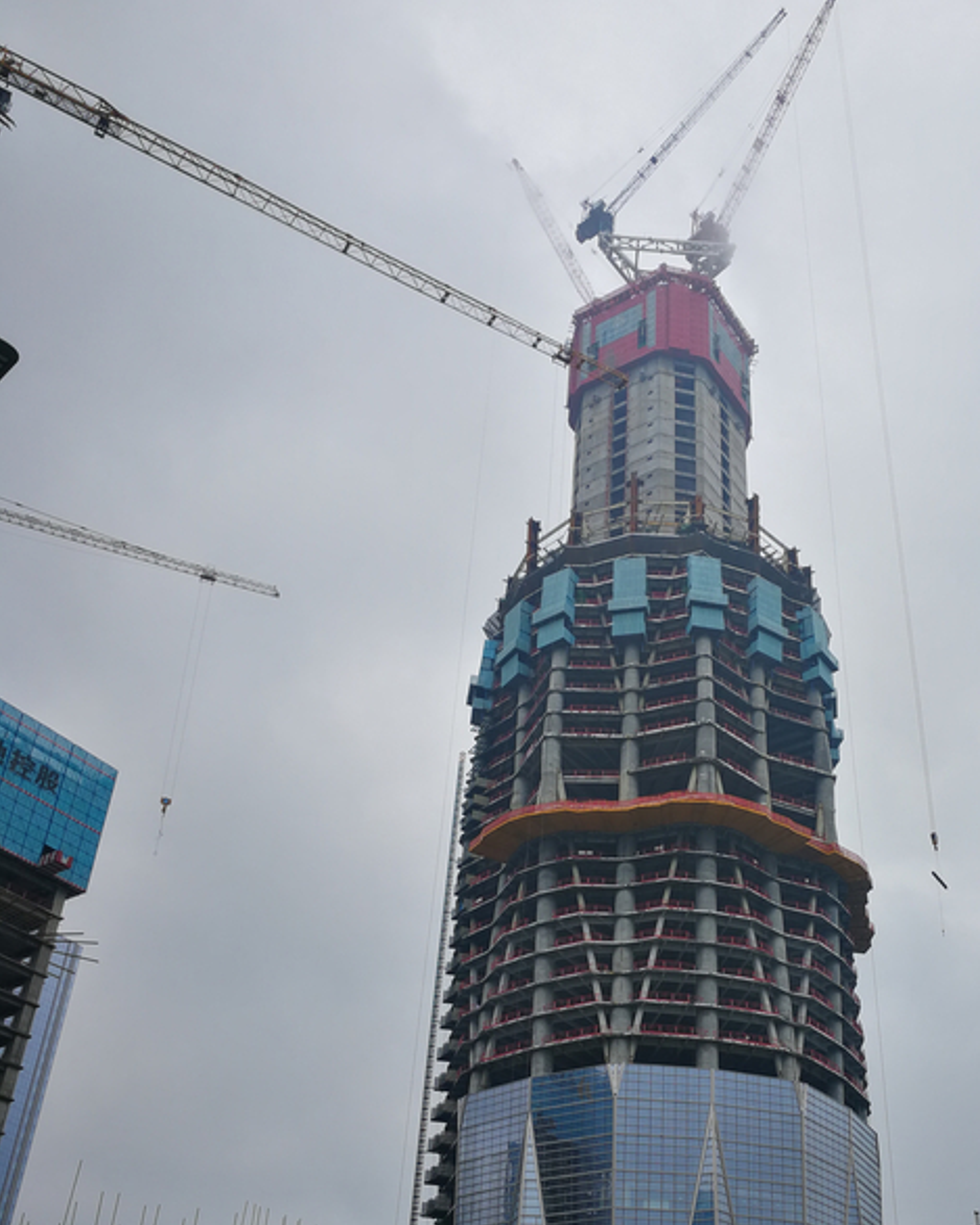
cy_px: 776
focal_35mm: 36
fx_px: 1305
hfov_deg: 40.8
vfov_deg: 49.7
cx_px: 623
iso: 50
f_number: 2.2
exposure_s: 1/1852
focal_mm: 3.95
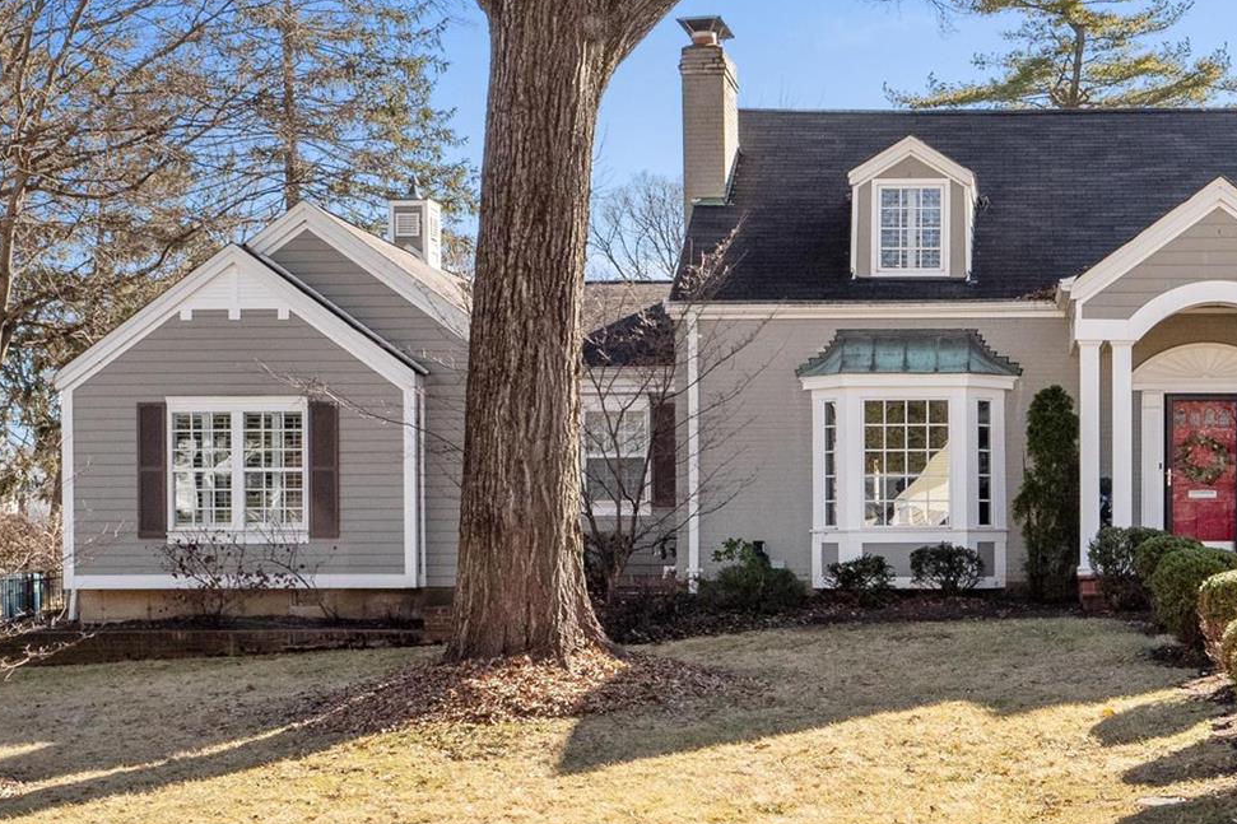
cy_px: 335
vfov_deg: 24.1
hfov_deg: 34.7
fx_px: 1924
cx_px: 961
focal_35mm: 56
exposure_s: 1/250
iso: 400
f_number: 8
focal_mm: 17
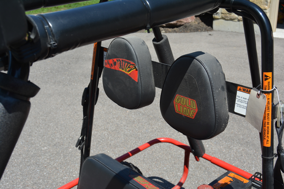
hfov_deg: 46.4
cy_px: 94
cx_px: 142
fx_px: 331
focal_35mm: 42
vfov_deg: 31.9
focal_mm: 28
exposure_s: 1/250
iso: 160
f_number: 8
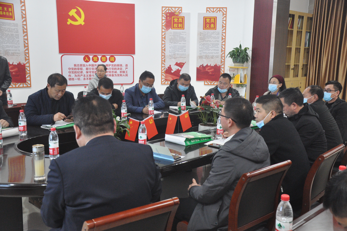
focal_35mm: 38
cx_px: 174
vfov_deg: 35.4
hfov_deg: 51.3
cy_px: 116
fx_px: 361
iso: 1600
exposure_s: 1/25
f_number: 4
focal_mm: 25
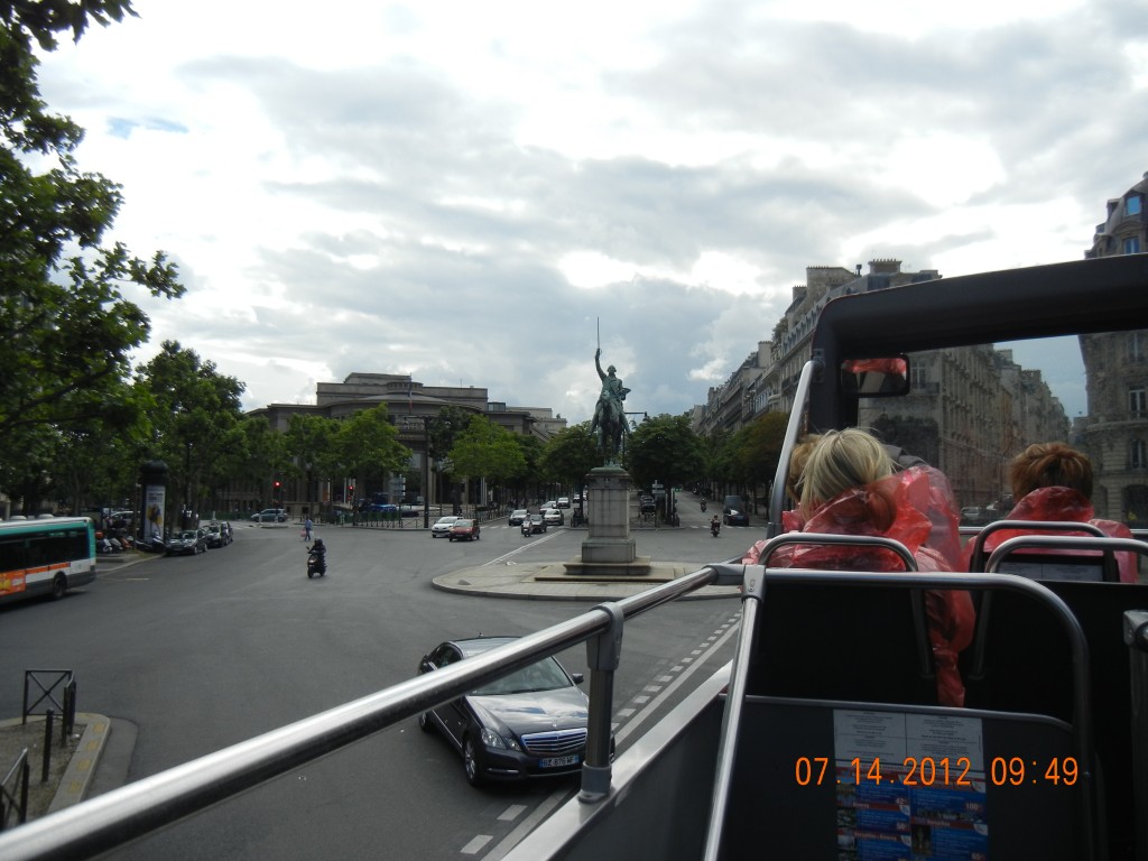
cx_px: 574
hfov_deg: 60.0
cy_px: 430
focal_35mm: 30
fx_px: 995
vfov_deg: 46.8
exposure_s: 1/418
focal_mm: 5.4
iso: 160
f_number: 7
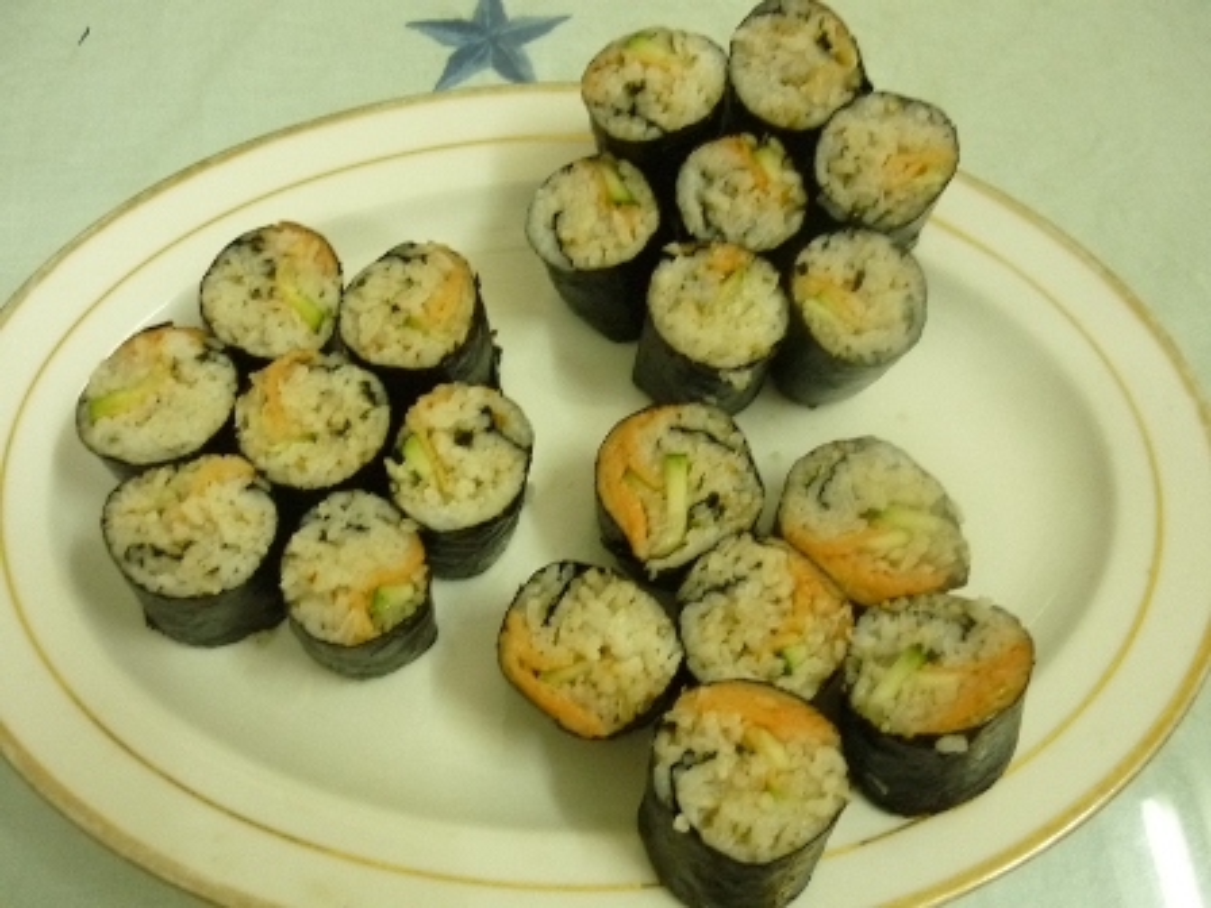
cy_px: 454
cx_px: 606
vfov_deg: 42.9
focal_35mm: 33
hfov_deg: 55.4
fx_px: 1154
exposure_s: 1/15
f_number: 2.8
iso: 400
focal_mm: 5.5
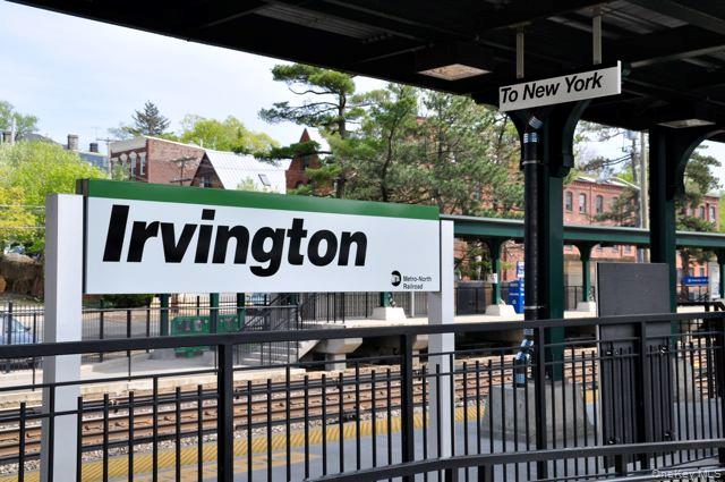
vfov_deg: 28.0
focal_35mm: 48
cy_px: 241
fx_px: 965
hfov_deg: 41.2
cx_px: 362
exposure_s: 1/250
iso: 220
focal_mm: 32
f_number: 10
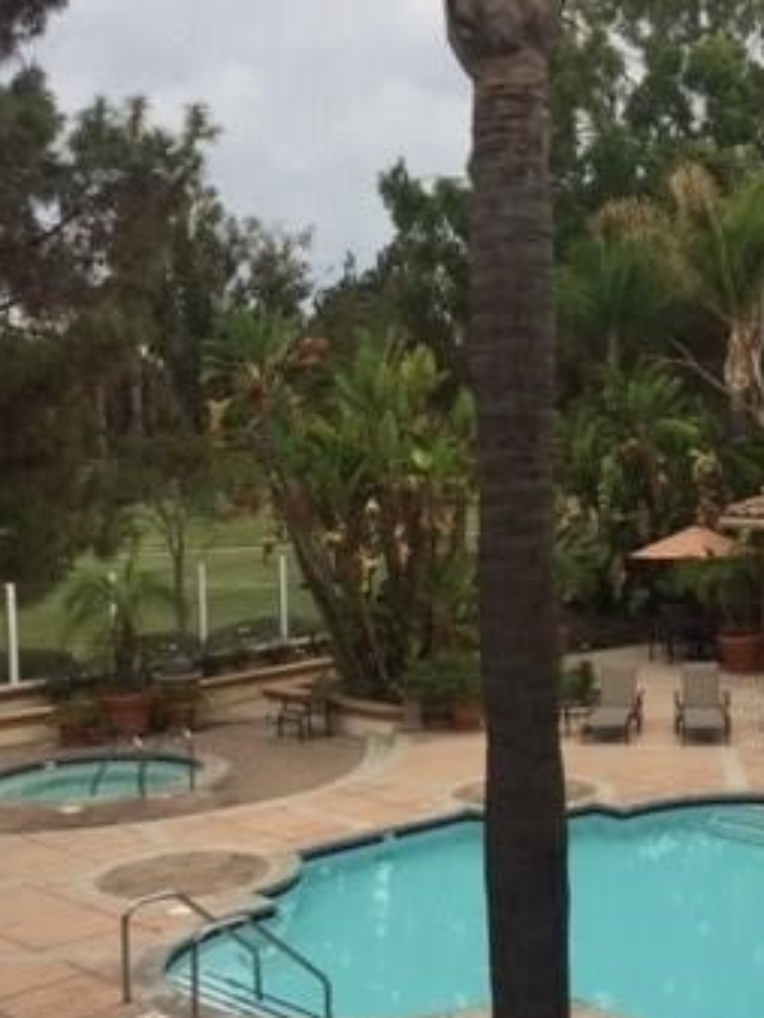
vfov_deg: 34.8
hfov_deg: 26.1
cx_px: 601
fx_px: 1617
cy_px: 628
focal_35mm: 55
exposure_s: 1/476
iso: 32
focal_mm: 4.15
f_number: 2.2
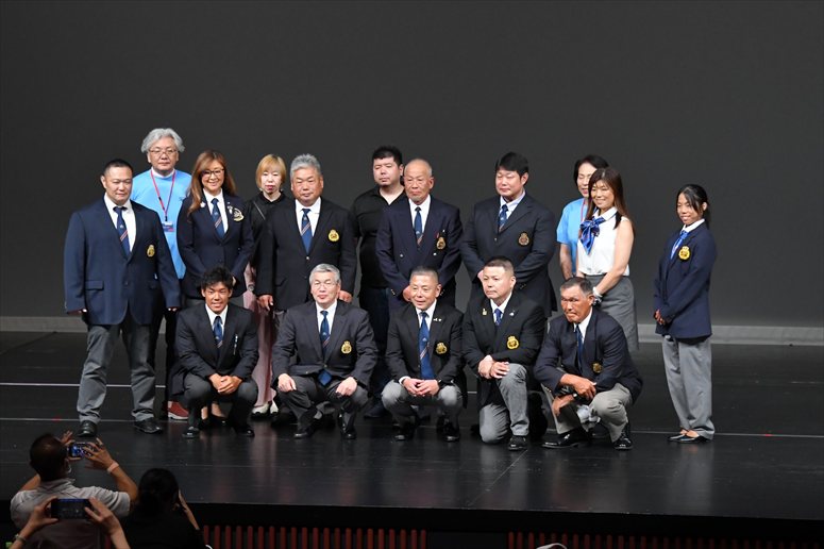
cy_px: 274
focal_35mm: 174
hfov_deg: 11.8
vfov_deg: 7.9
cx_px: 412
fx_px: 3981
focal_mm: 116
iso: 3200
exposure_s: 1/400
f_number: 5.6
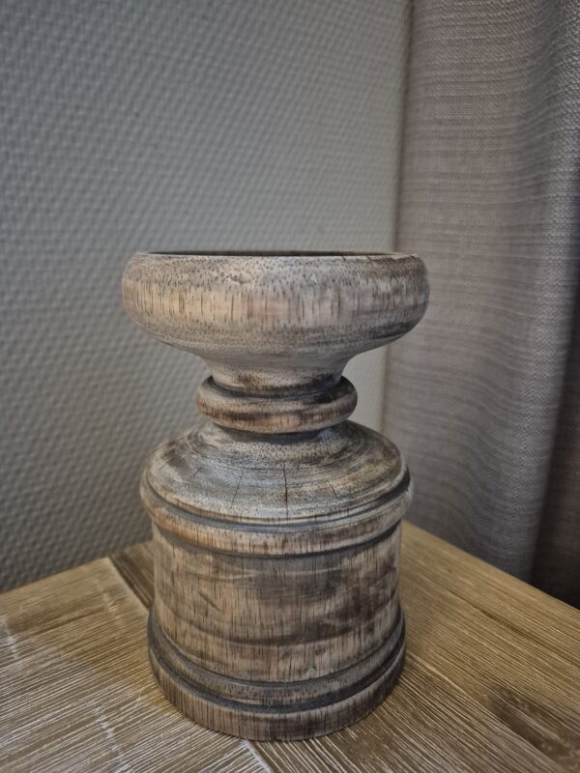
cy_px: 386
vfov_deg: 73.9
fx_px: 514
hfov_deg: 58.9
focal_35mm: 23
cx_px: 290
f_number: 1.8
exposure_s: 1/38
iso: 1250
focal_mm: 5.4
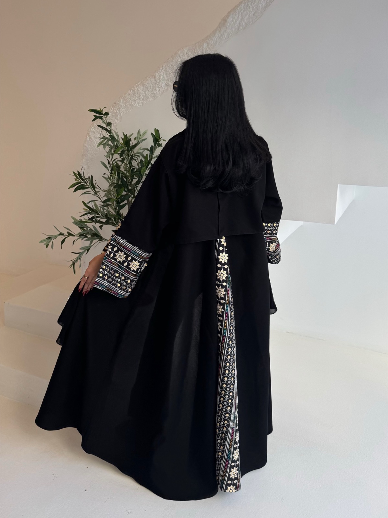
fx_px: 359
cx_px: 194
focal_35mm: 24
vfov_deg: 71.6
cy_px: 259
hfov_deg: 56.8
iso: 80
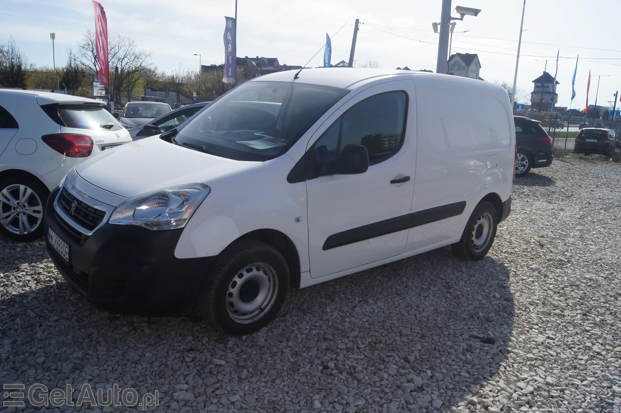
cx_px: 310
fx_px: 465
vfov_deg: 47.9
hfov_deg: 67.4
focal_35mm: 27
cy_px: 206
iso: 100
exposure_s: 1/125
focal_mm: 18
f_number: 13
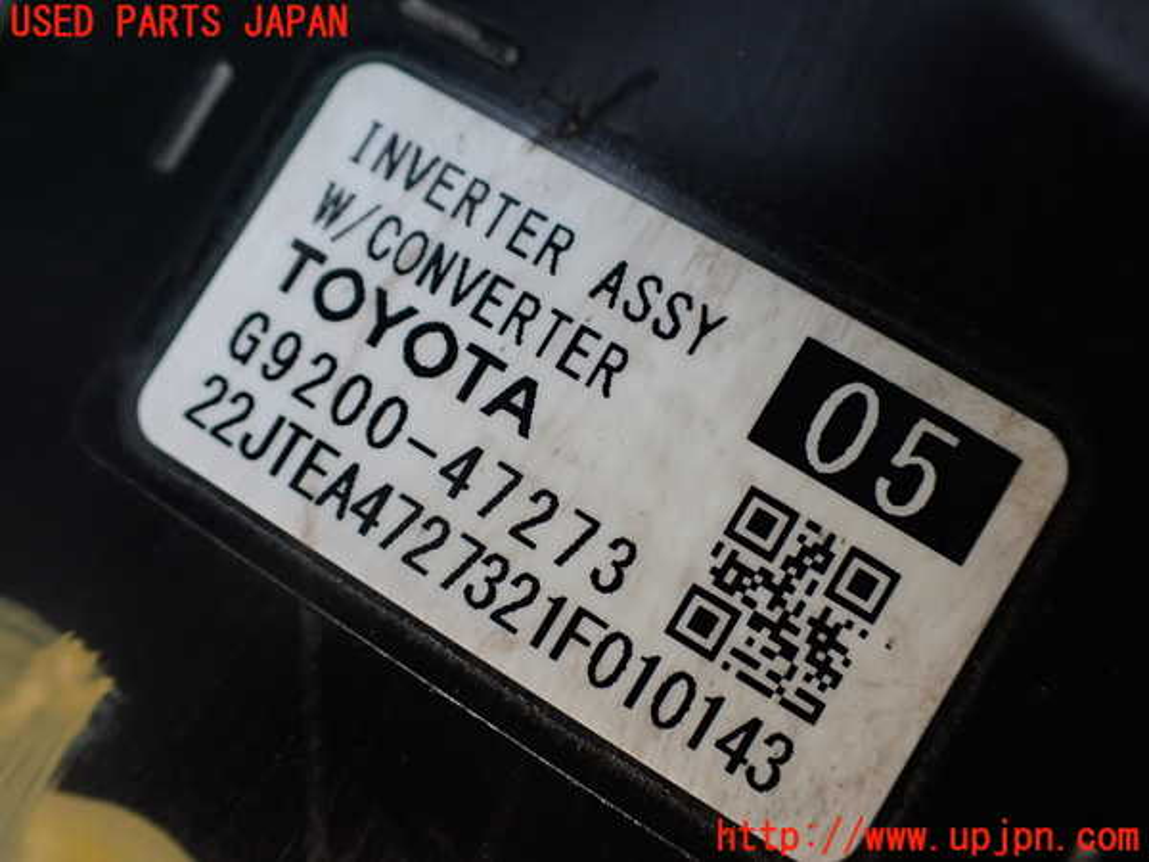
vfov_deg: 46.8
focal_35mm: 30
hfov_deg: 60.0
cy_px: 431
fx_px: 996
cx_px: 574
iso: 320
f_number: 2.3
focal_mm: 5.4
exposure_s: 1/125
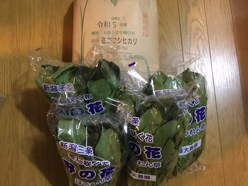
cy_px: 93
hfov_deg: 58.4
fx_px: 222
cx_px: 124
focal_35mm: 31
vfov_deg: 45.4
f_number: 2.4
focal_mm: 3.3
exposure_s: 1/15
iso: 200
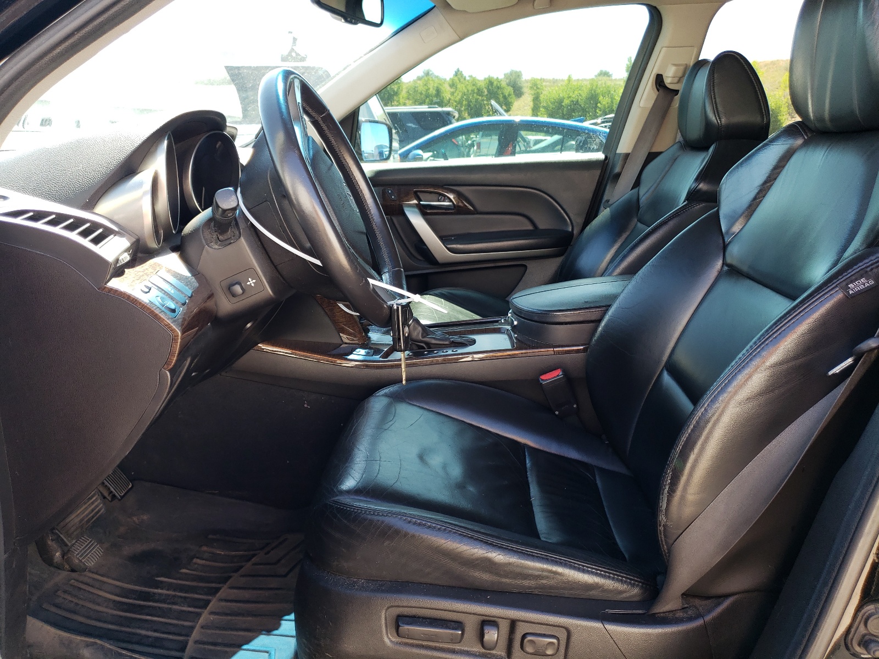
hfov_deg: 67.3
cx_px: 440
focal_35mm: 26
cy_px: 330
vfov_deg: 53.1
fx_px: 660
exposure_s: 1/127
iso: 50
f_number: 1.5
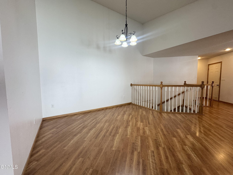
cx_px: 116
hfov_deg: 102.1
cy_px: 88
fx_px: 94
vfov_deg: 85.7
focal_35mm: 14
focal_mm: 2.22
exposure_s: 1/120
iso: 160
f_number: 2.2
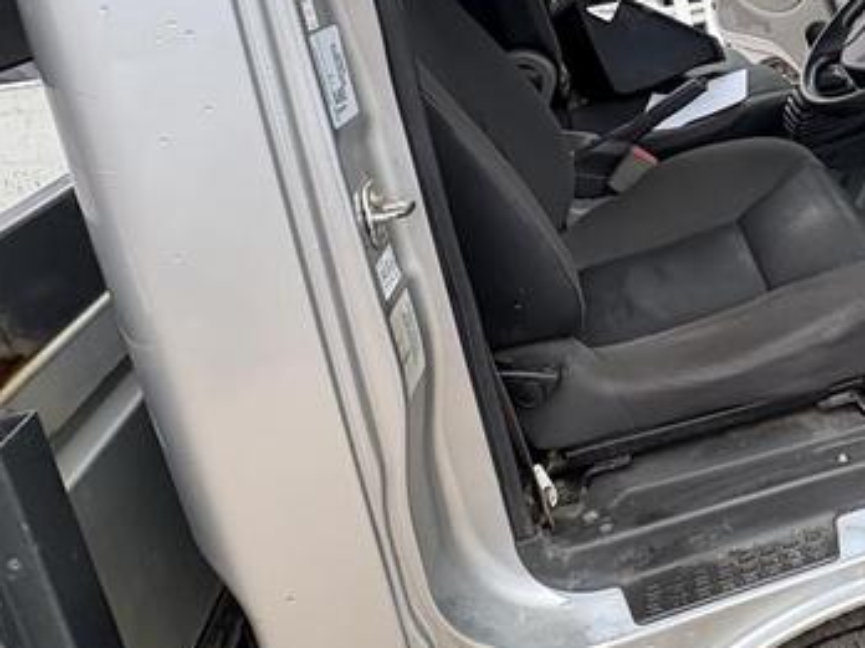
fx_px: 900
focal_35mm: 36
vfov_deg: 37.5
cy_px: 89
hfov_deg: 43.6
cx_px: 872
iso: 64
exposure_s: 1/99
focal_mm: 2.22
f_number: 2.2
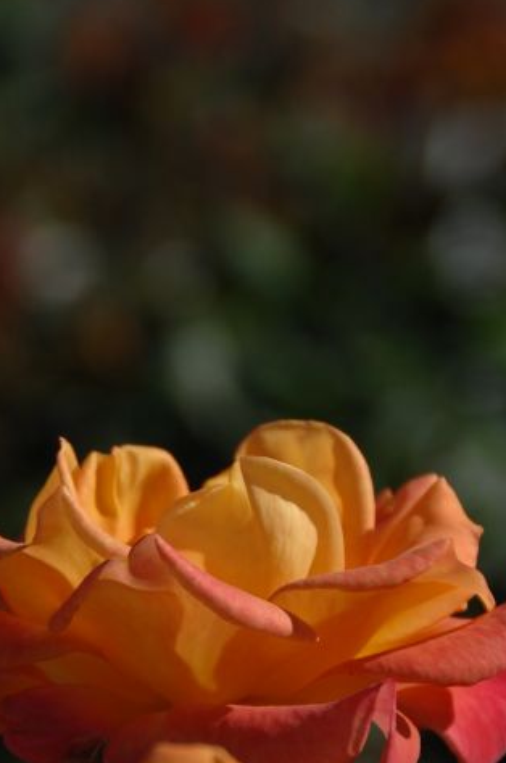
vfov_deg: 5.3
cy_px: 560
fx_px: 8246
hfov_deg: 3.5
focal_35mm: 390
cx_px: 258
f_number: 5.6
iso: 100
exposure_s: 1/1000
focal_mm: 120
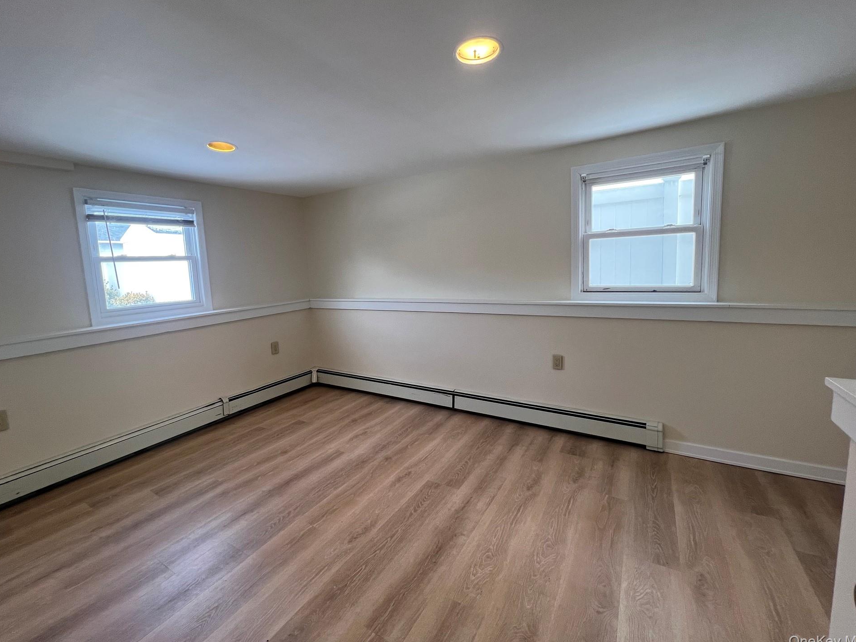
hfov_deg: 102.1
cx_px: 419
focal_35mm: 14
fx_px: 346
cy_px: 306
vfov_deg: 85.6
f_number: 1.8
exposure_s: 1/120
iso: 125
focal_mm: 1.57
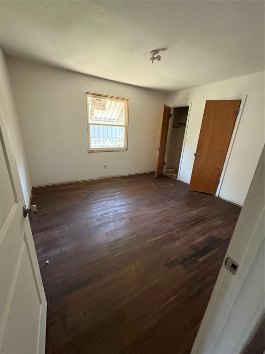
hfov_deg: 85.7
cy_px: 177
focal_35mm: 14
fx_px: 143
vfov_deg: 102.1
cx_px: 132
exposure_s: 1/60
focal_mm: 2.22
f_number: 2.2
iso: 800
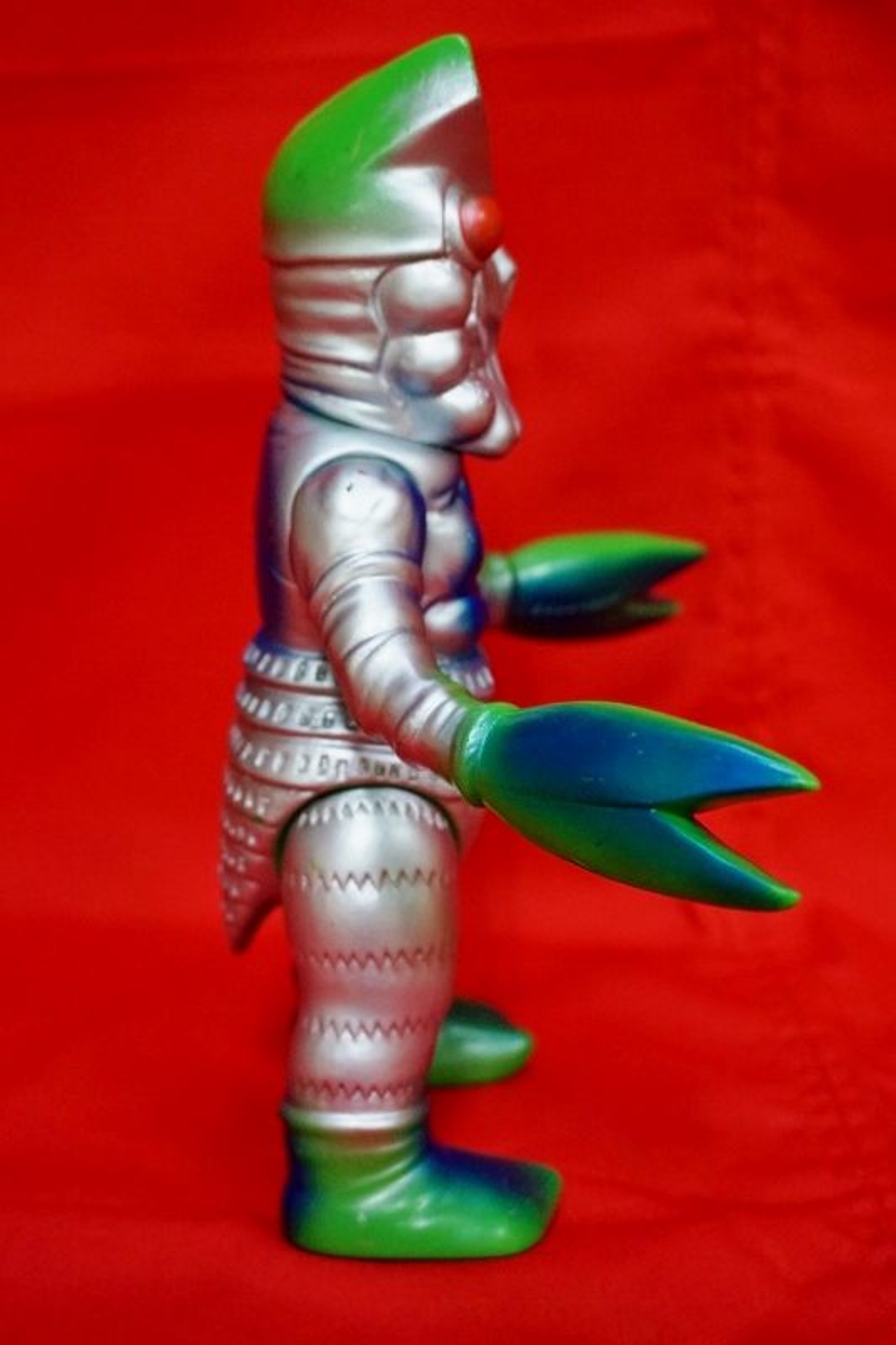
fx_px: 1793
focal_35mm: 48
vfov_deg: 41.1
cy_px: 672
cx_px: 448
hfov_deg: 28.1
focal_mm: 32
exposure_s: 1/60
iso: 2000
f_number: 5
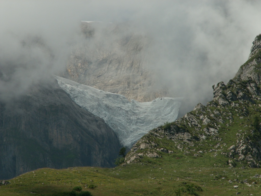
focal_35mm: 226
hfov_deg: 8.8
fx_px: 1704
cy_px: 98
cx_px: 130
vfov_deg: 6.6
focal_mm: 37.02
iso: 50
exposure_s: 1/250
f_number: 8
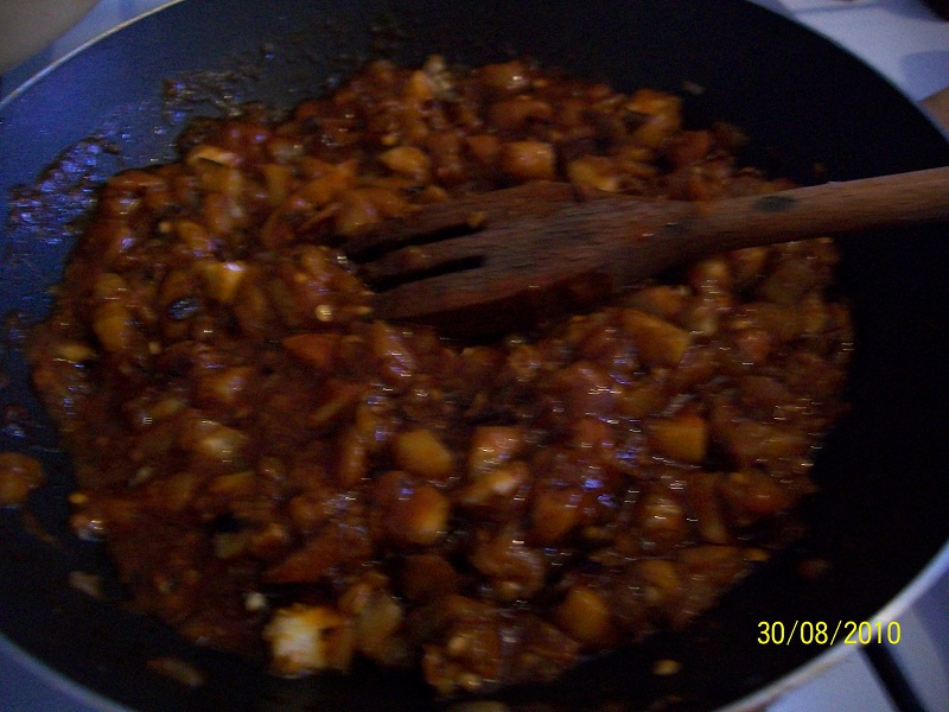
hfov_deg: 54.0
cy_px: 356
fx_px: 932
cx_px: 474
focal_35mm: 34
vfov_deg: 41.8
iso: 200
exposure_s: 1/8
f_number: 2.7
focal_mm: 6.1
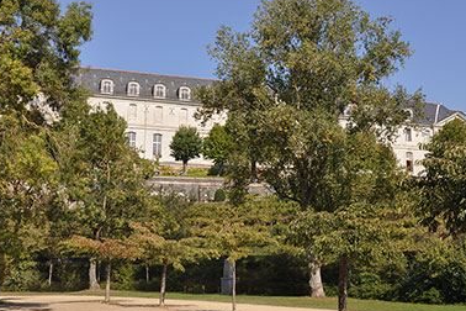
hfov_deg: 43.9
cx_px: 259
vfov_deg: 30.1
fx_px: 577
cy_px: 147
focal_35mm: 45
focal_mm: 25
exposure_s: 1/160
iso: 200
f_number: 13
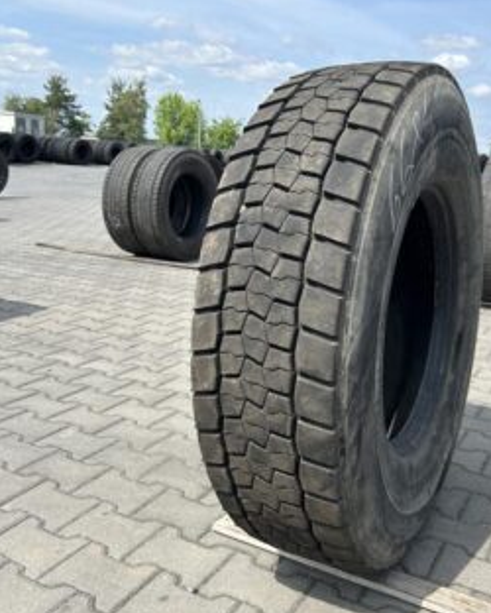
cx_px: 293
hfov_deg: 42.1
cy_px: 309
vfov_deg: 51.5
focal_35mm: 35
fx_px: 635
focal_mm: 5.7
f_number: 1.5
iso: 50
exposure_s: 1/2632
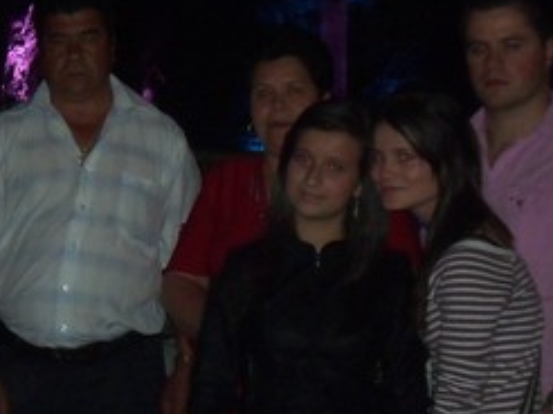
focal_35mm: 138
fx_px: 2202
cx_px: 2
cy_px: 223
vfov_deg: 10.7
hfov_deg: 14.1
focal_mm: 8.8
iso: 250
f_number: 3.6
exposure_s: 1/50
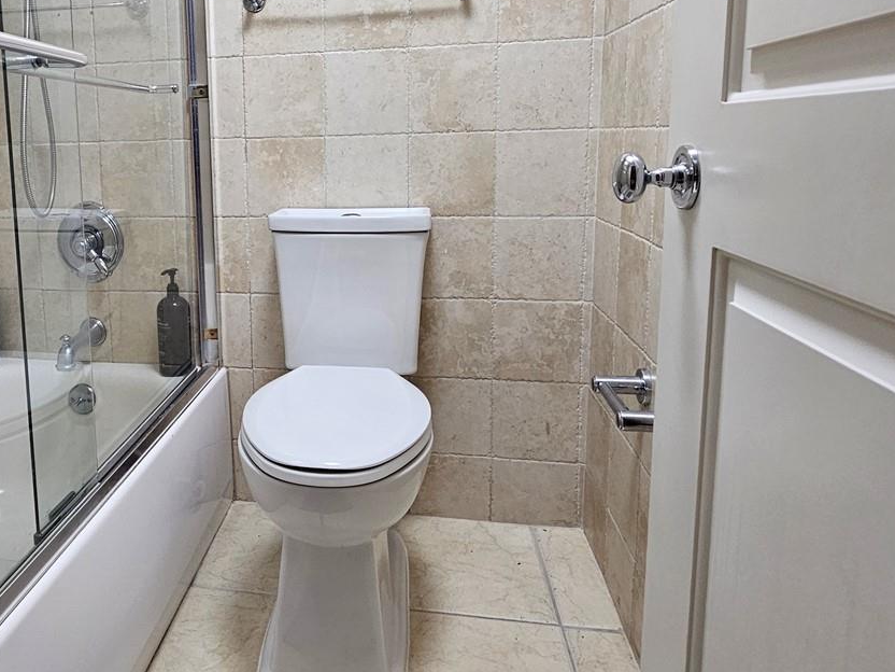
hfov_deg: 66.6
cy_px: 234
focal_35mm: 25
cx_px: 268
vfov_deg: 54.0
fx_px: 646
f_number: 2.2
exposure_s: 1/60
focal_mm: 2.2
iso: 125
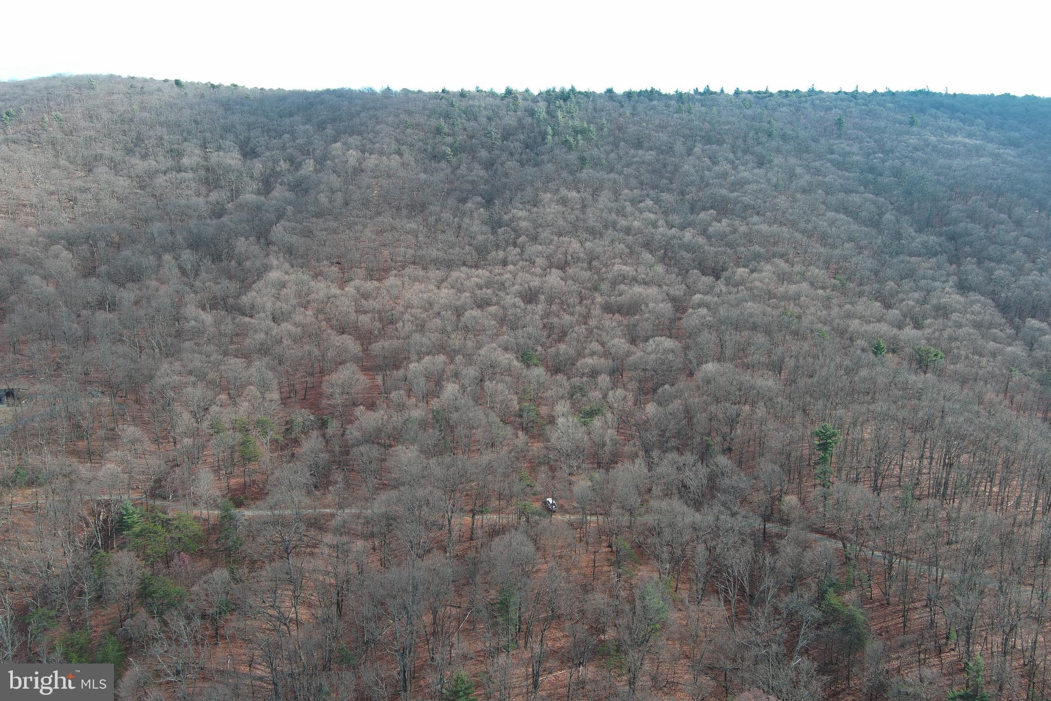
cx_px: 526
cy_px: 350
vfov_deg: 45.0
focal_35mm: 29
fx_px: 847
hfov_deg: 63.7
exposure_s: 1/202
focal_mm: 10.57
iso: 100
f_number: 2.8
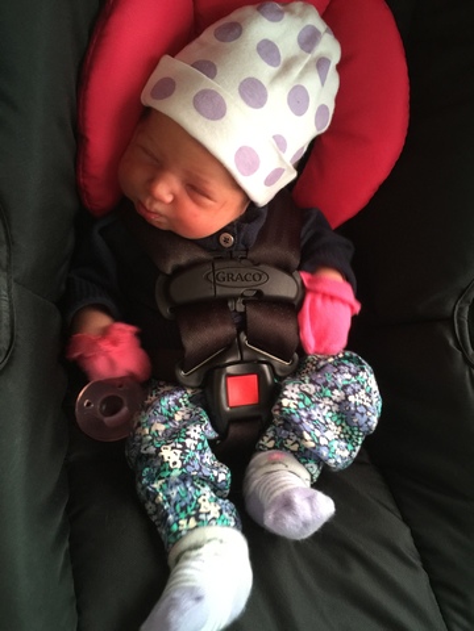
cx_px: 237
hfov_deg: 48.2
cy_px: 316
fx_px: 529
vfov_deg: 61.7
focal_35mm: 29
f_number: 2.2
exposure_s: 1/10
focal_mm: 4.15
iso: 100
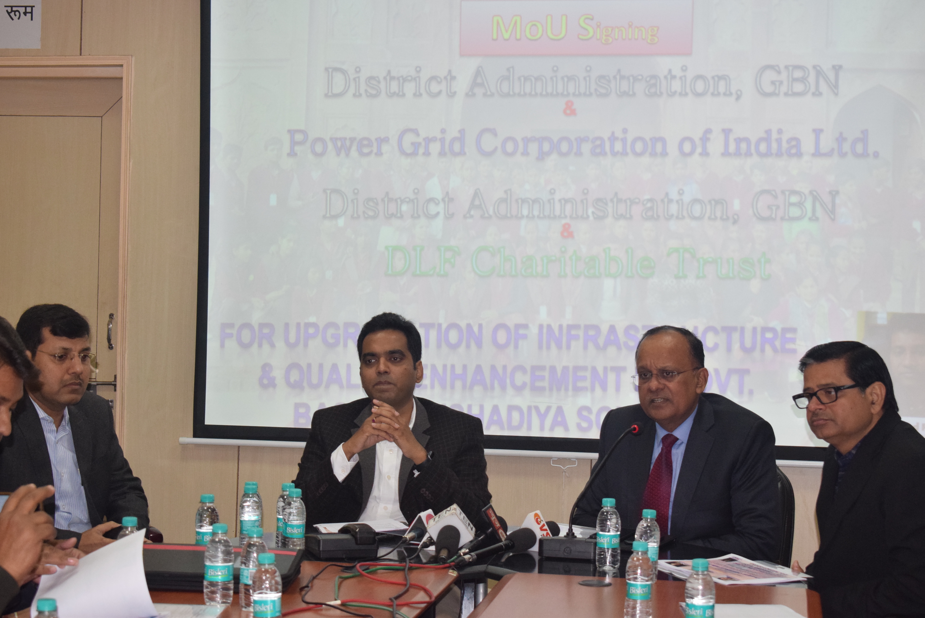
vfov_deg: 18.2
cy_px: 309
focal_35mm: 75
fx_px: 1929
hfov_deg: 27.0
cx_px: 462
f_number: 7.1
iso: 1600
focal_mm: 50
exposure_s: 1/200
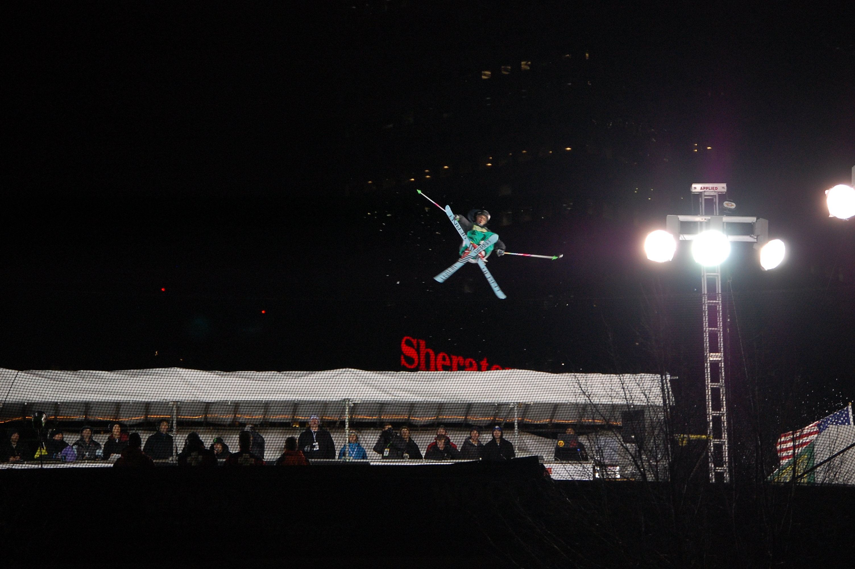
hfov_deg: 11.4
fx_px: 4271
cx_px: 428
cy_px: 284
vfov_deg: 7.6
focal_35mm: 180
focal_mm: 120
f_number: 5
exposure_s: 1/250
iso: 800
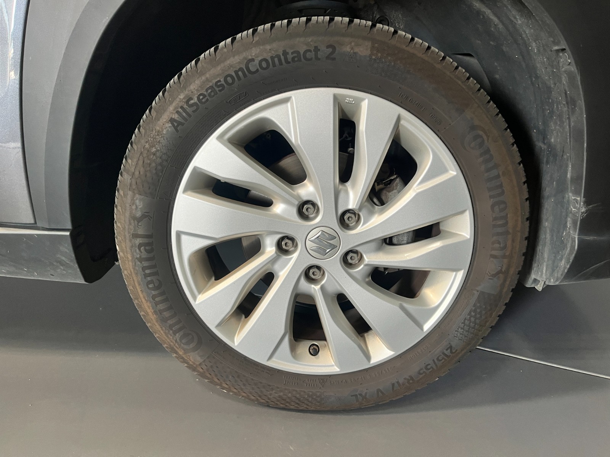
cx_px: 305
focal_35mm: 26
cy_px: 228
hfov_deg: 67.3
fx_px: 458
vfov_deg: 53.1
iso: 100
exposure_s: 1/50
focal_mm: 5.1
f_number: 1.6
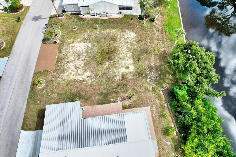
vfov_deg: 57.2
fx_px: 144
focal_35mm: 22
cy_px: 78
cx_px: 118
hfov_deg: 78.6
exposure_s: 1/2000
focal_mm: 8.4
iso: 130
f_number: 2.8
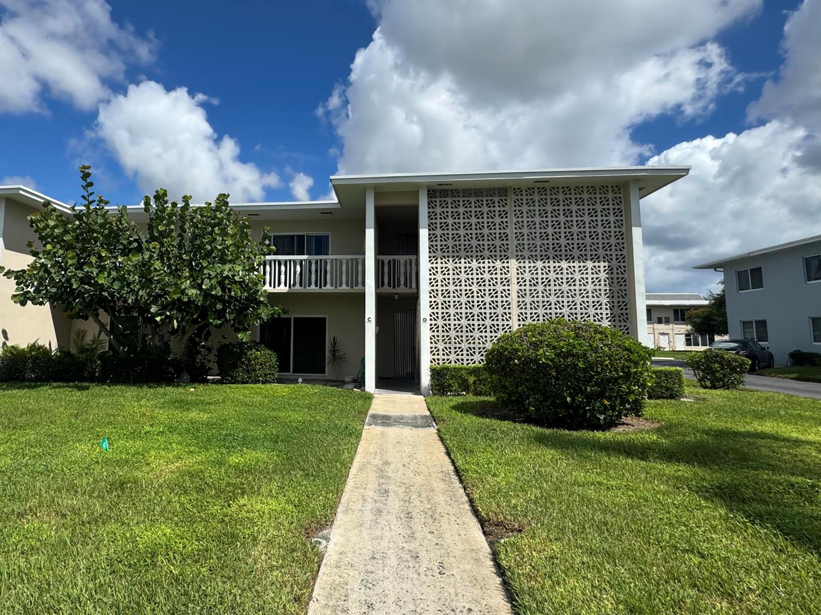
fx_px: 474
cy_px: 285
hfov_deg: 80.9
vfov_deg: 65.9
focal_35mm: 20
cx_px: 334
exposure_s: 1/2415
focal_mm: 2.22
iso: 50
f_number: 2.2
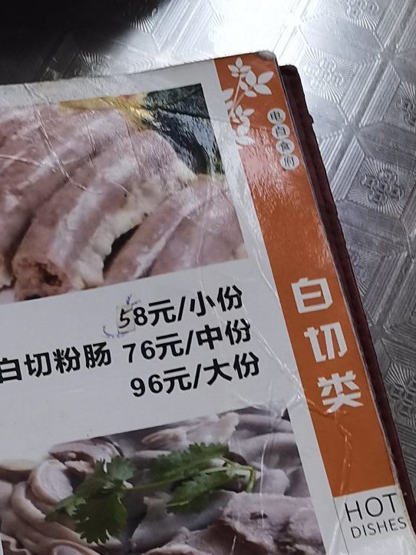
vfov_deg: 19.2
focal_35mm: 102
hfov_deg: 14.5
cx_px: 177
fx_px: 1635
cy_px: 356
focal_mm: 5.58
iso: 125
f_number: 1.9
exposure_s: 1/50
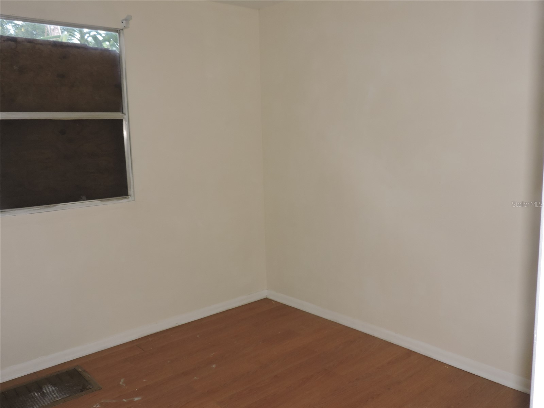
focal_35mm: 30
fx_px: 471
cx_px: 272
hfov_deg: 60.0
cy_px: 204
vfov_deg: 46.8
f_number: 3.1
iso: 200
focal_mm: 5.4
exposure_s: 1/30
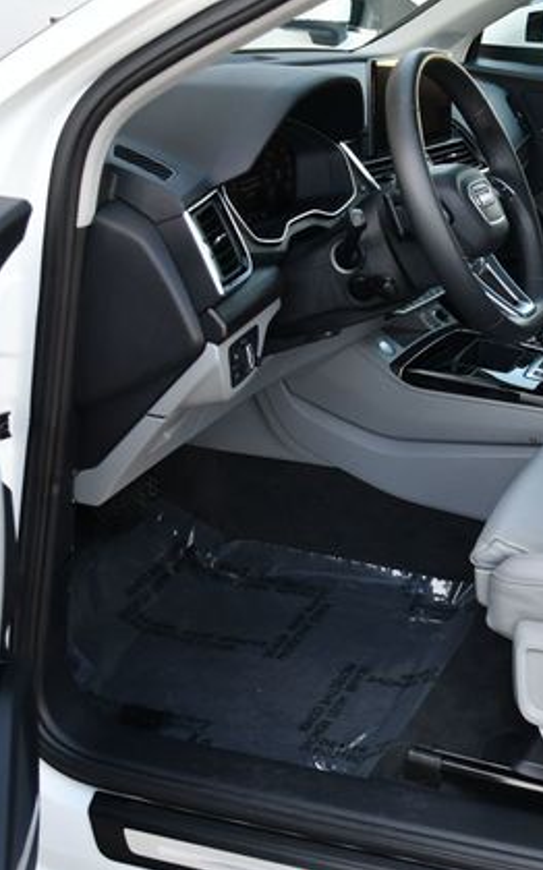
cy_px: 439
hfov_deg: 22.5
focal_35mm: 56
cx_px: 495
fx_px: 1328
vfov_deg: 36.3
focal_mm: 18
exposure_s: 1/250
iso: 400
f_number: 3.5
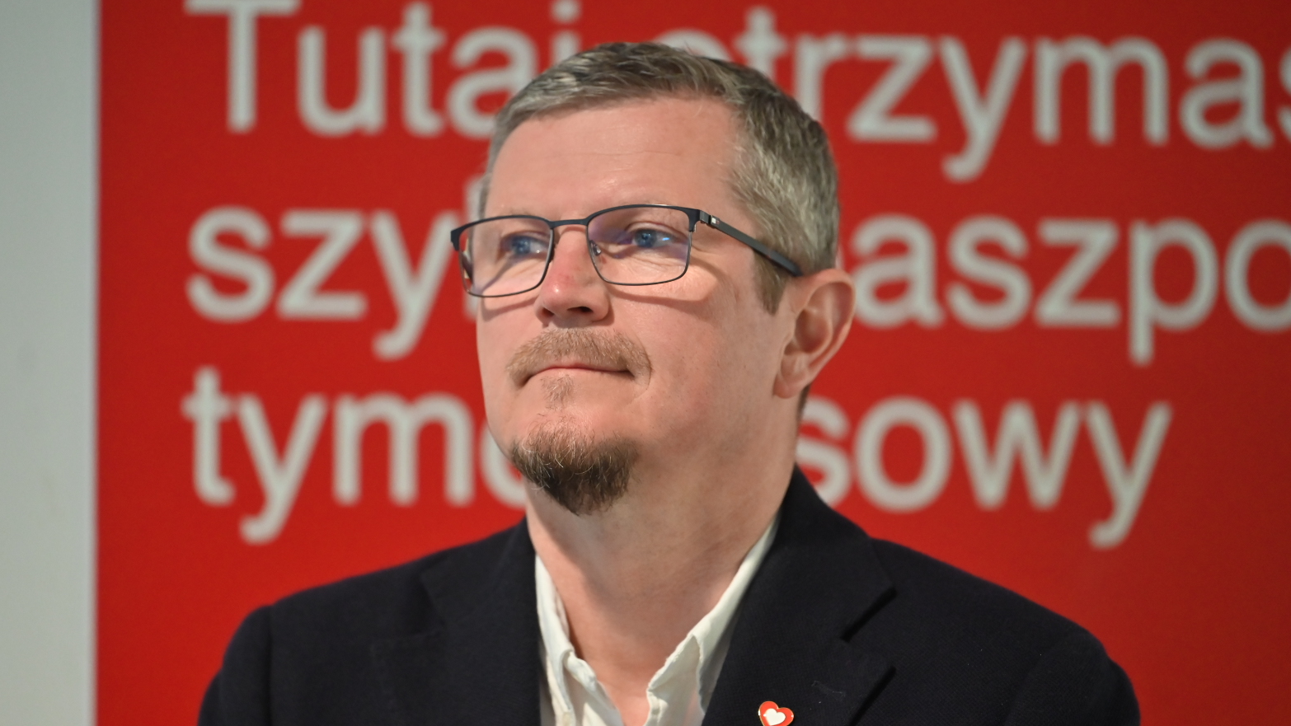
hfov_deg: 11.0
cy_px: 387
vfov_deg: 6.2
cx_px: 638
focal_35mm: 195
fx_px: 6675
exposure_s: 1/320
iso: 2200
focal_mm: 180
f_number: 2.8
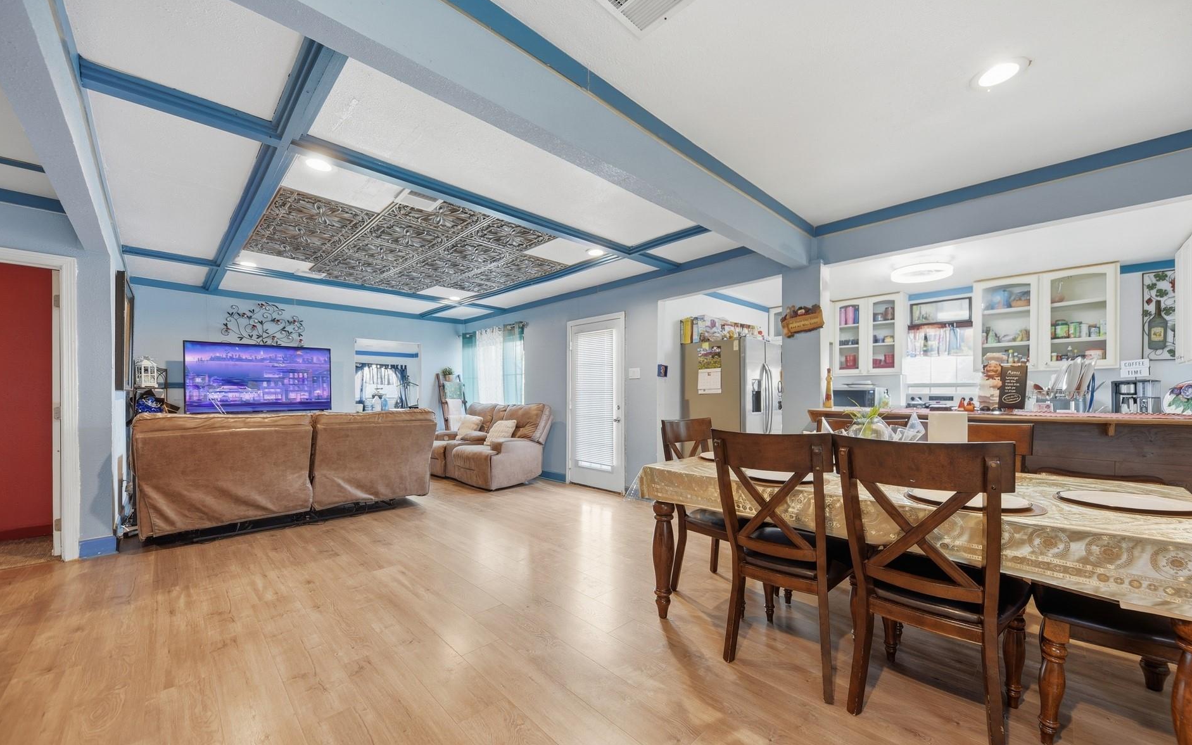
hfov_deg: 109.4
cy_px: 408
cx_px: 591
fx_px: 422
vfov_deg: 82.6
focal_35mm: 13
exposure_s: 1/80
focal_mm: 12
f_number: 4.5
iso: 160
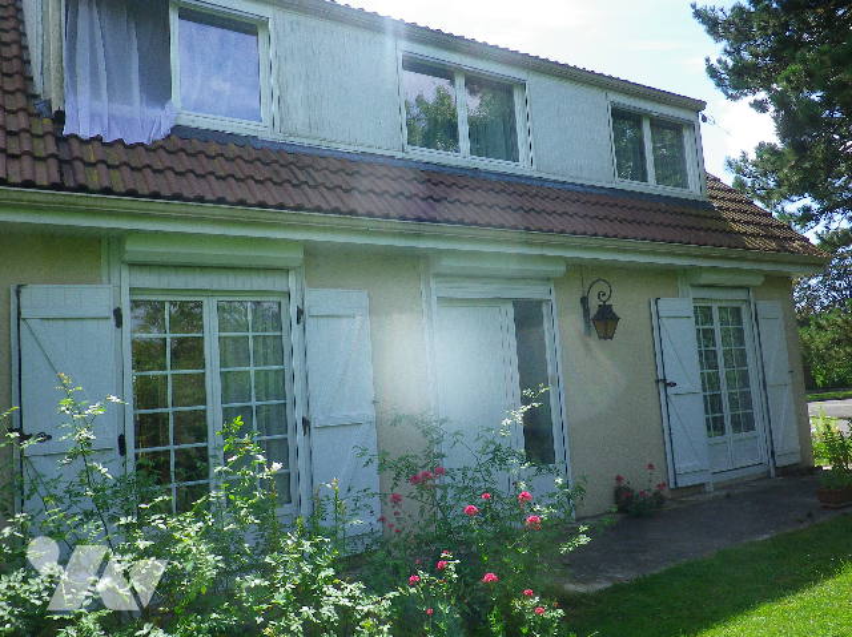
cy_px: 318
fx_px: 689
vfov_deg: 49.7
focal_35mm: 28
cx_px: 426
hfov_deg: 63.5
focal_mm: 5
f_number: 8.3
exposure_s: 1/80
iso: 80
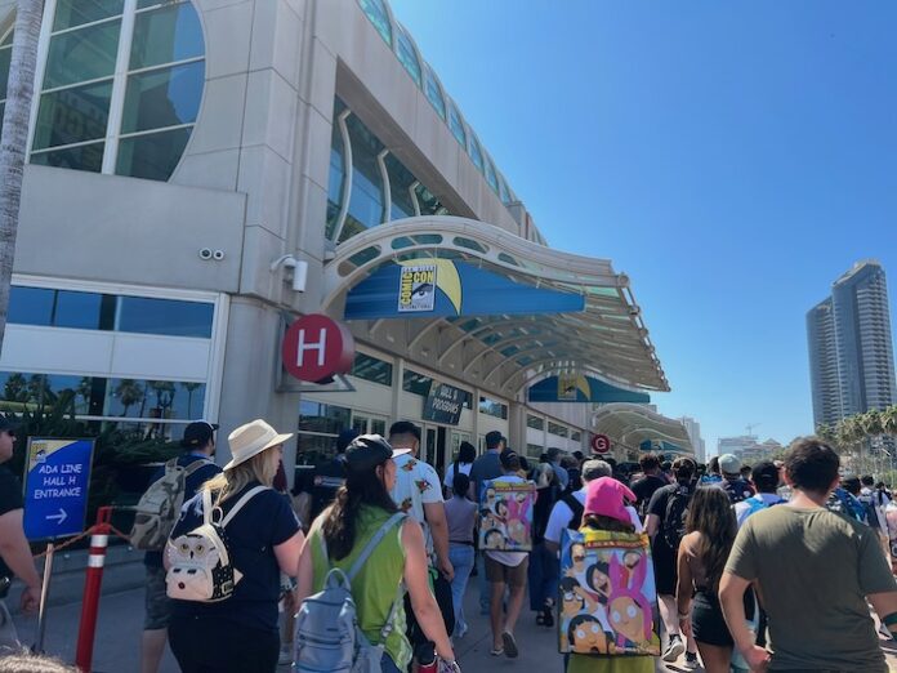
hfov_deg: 67.3
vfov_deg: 53.1
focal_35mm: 26
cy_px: 336
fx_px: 674
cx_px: 448
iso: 50
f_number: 1.5
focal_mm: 5.7
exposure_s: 1/3165
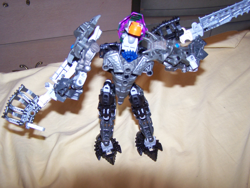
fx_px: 274
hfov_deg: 49.0
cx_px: 125
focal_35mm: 38
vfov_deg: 37.7
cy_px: 94
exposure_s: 1/60
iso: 140
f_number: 2.8
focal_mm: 6.3
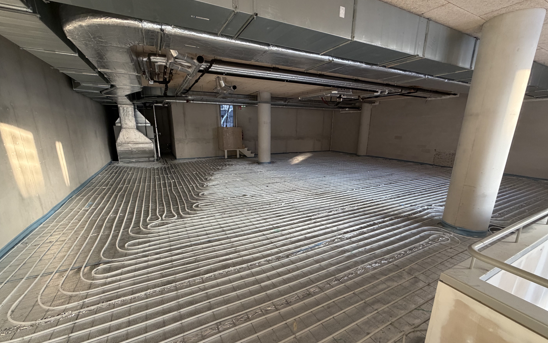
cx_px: 272
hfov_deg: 101.5
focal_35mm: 15
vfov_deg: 74.7
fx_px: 224
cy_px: 184
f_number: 2.2
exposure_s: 1/119
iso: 320
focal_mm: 2.22
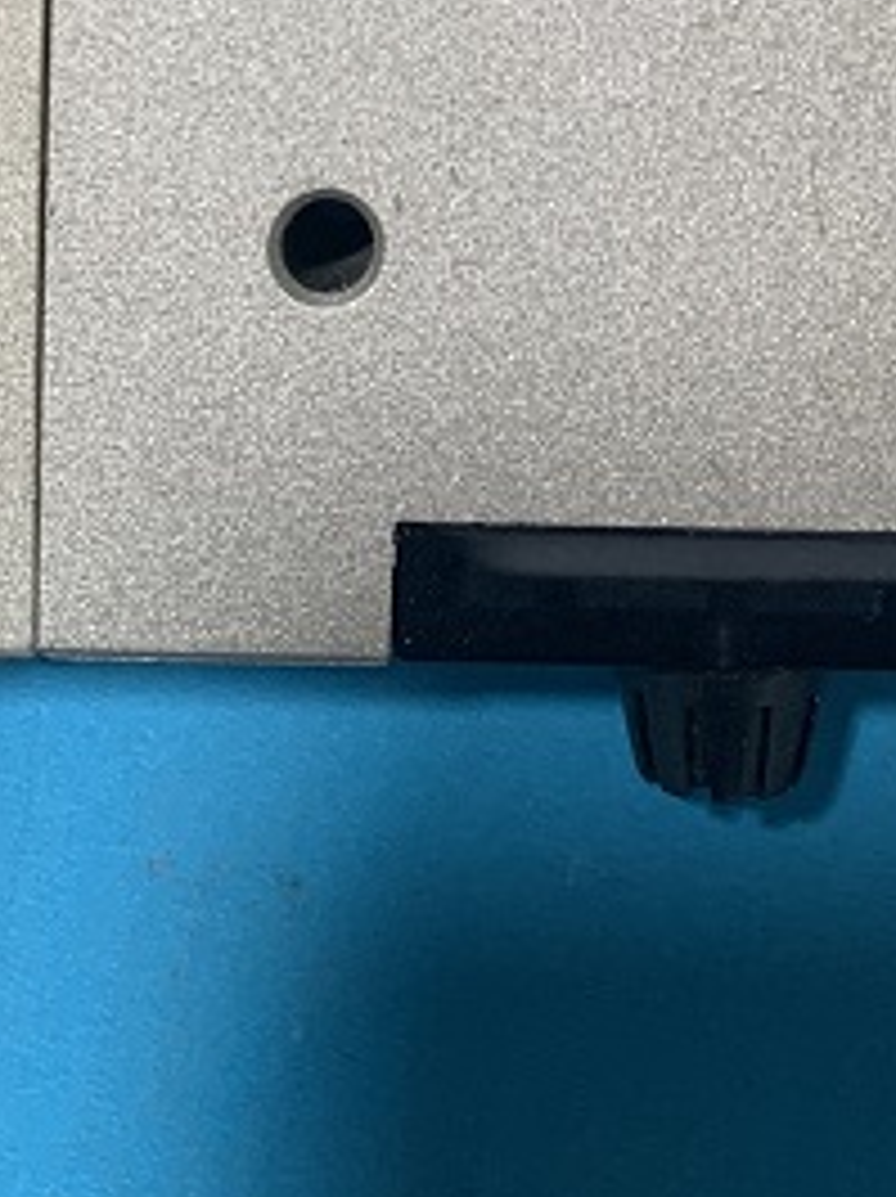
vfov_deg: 22.1
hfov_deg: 18.6
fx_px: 2731
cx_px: 615
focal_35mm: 79
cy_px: -380
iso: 100
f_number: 1.8
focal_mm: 4.25
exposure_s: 1/60
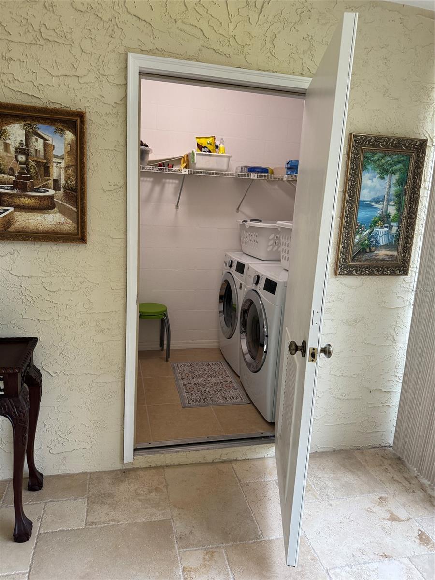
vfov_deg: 71.6
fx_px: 402
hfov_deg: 56.8
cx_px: 218
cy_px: 290
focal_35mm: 24
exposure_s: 1/120
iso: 200
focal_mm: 6.76
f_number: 1.78
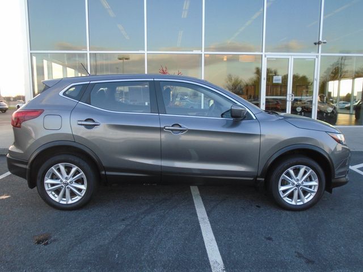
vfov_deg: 53.1
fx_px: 273
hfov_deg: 67.3
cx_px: 182
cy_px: 136
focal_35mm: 26
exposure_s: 1/100
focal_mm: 4.6
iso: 100
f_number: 3.2
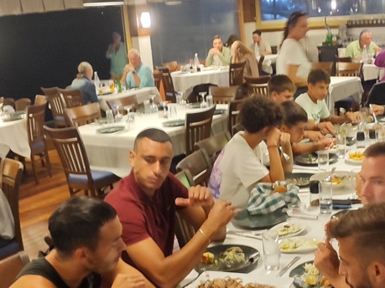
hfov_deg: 38.5
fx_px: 545
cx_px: 257
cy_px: 212
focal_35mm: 49
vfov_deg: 29.3
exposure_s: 1/17
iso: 627
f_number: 1.9
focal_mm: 6.04
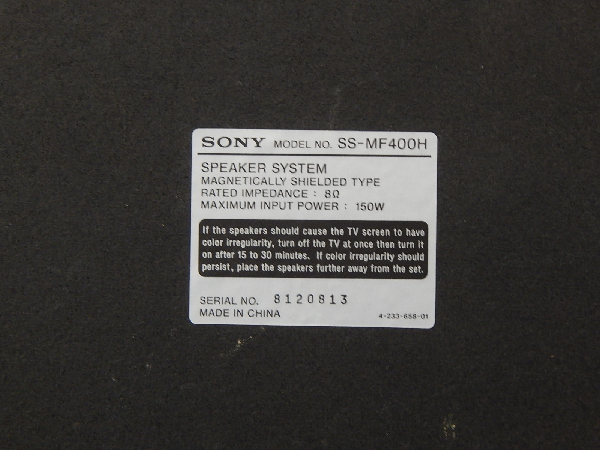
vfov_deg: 15.9
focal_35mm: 93
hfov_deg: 21.1
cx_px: 300
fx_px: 1612
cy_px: 225
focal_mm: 16.6
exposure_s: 1/25
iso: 400
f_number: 4.4
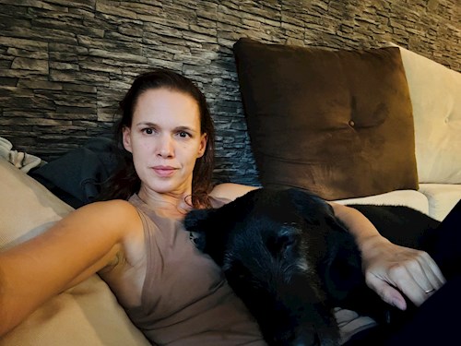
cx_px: 230
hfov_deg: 73.9
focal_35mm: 23
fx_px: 306
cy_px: 173
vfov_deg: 58.9
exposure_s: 1/18
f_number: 1.9
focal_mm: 2.69
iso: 640
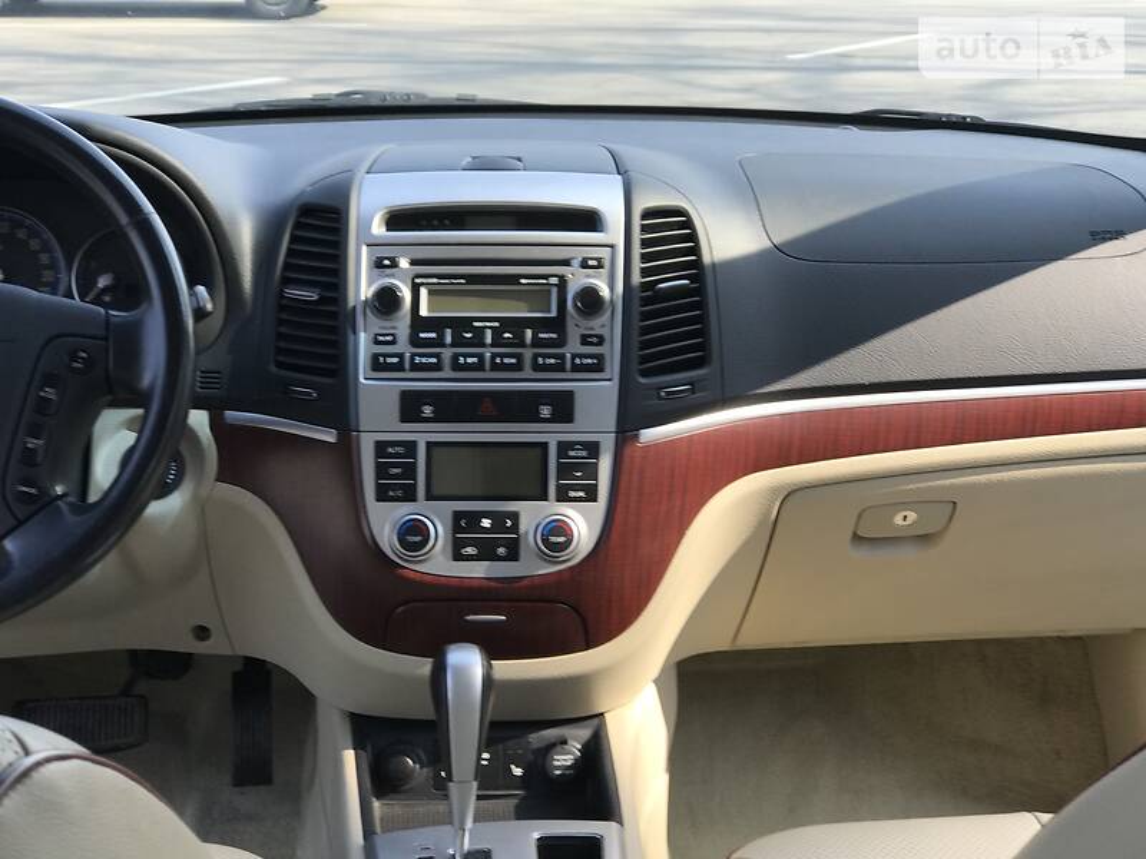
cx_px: 573
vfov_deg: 25.7
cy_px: 430
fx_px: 1887
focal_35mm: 57
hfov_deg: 33.8
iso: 20
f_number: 2.8
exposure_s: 1/152
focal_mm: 6.6
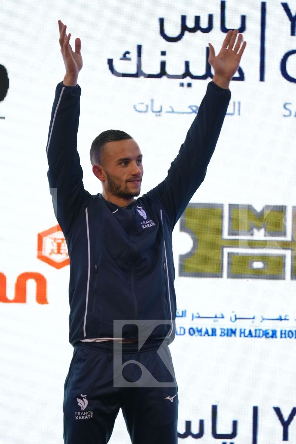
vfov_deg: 8.0
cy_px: 222
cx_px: 148
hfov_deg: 5.4
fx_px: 3157
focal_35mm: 256
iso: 400
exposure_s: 1/250
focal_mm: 171
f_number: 2.8
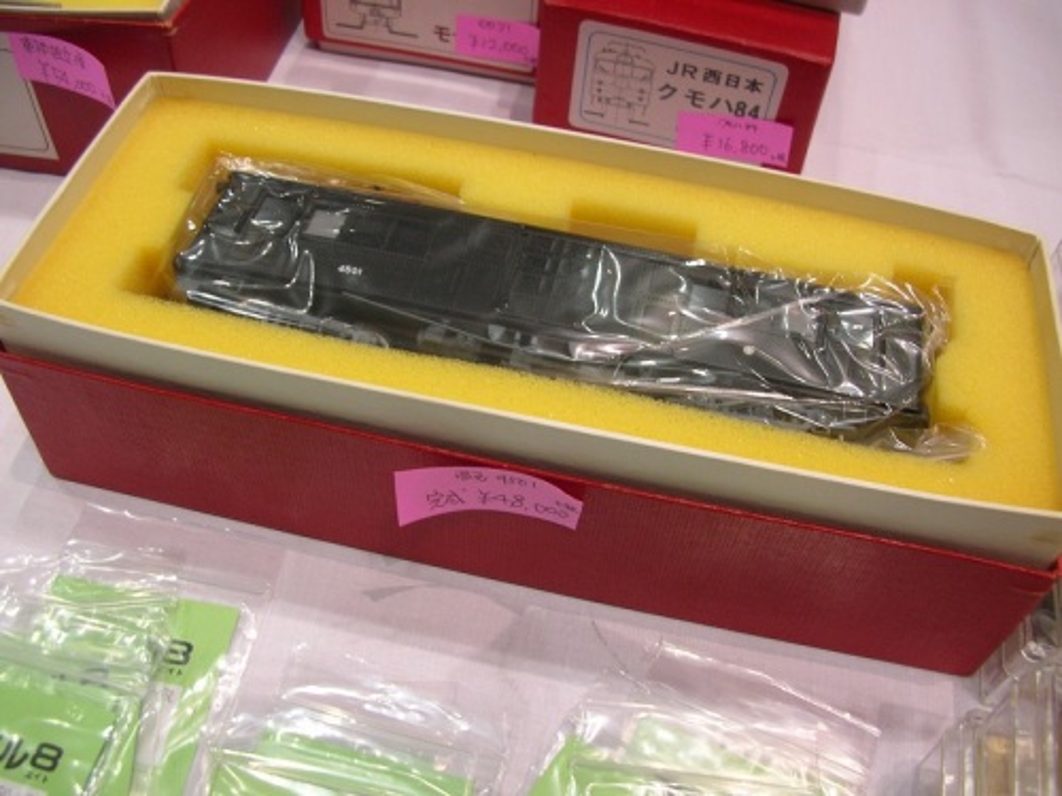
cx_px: 531
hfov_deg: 52.6
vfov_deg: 40.7
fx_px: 1074
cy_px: 398
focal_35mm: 35
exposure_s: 1/21
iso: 50
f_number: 2.8
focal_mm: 5.8
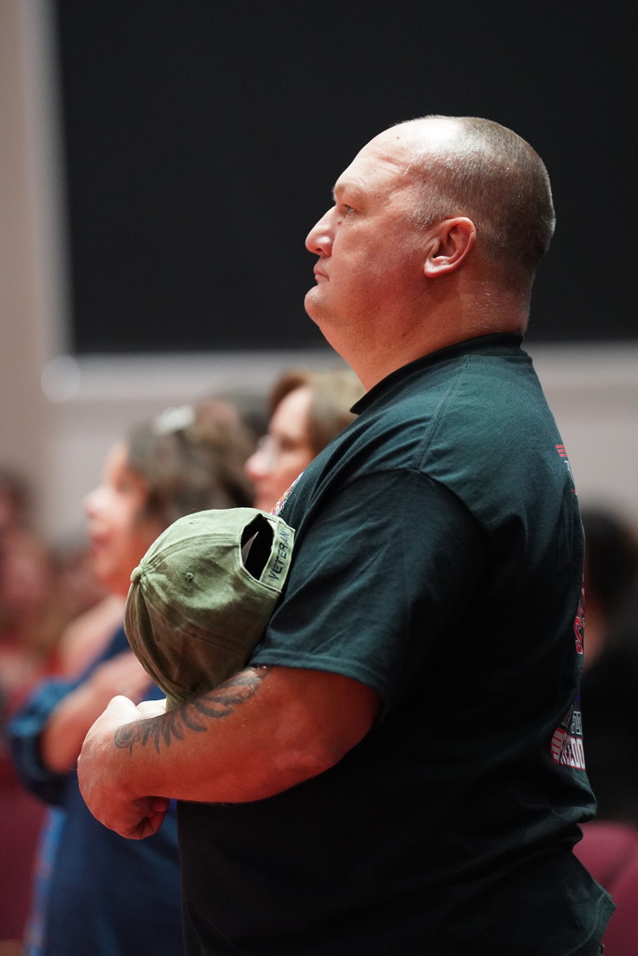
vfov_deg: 10.3
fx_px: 5314
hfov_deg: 6.9
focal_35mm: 200
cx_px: 319
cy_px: 478
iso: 6400
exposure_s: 1/250
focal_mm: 200
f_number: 2.8
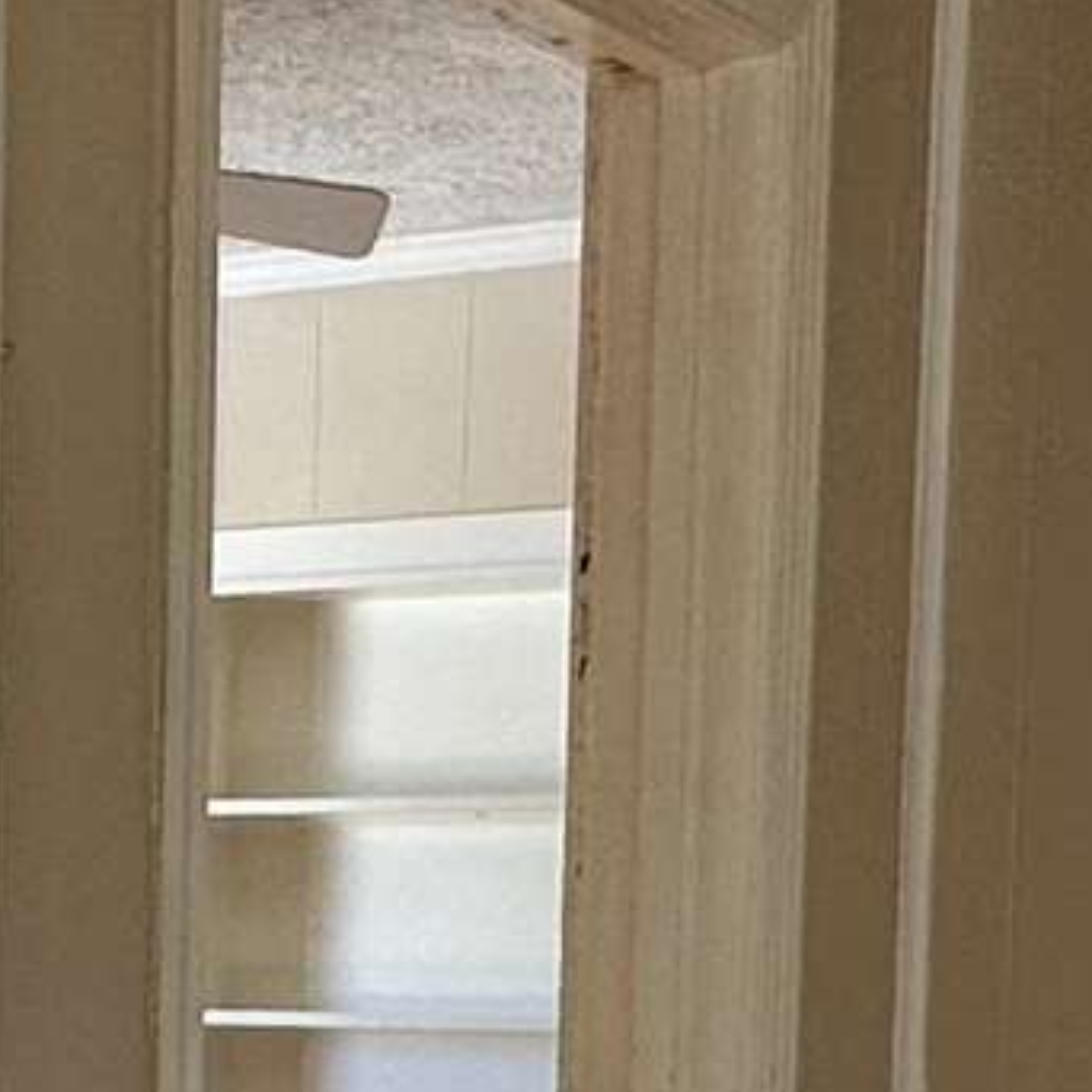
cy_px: 1370
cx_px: -265
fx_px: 3962
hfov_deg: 15.1
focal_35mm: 111
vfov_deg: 15.1
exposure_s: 1/120
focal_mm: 2.22
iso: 100
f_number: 2.2
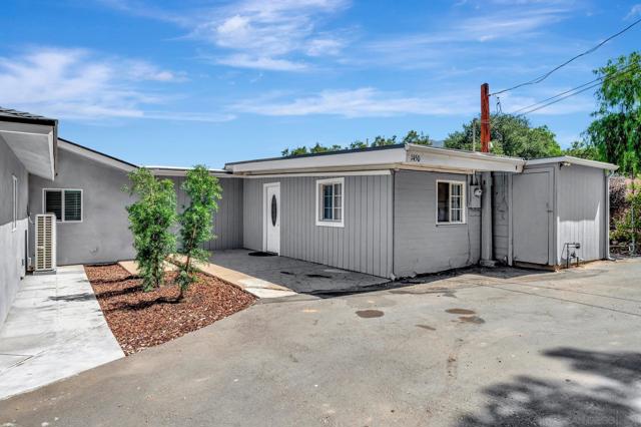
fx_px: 383
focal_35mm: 22
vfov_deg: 58.3
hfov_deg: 79.9
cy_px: 214
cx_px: 320
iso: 400
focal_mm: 21.5
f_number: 8
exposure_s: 1/1000
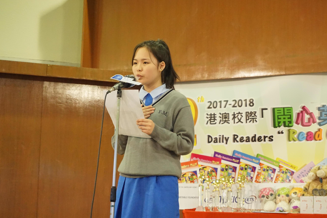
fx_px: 754
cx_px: 171
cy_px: 118
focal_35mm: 83
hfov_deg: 24.5
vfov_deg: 16.5
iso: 3200
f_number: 5.6
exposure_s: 1/80
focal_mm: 50
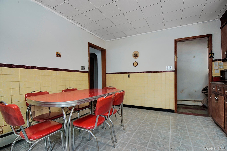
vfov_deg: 77.2
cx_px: 114
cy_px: 76
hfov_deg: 100.4
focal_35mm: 15
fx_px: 94
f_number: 14
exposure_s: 1/15
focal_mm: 10
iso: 200
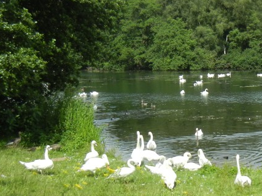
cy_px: 116
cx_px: 237
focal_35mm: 72
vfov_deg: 20.4
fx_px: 545
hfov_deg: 26.1
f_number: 3.5
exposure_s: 1/969
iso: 160
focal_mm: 5.4
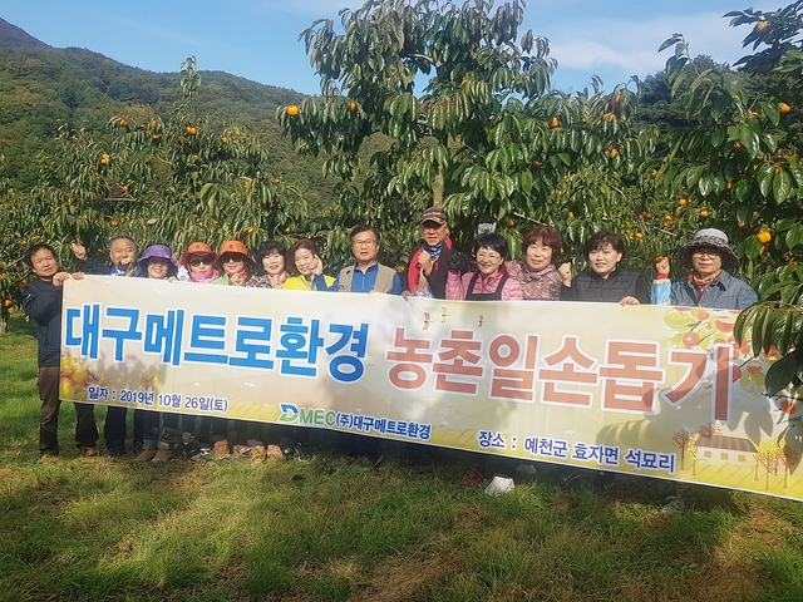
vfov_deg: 53.1
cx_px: 402
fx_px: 603
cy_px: 301
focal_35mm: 26
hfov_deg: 67.3
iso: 40
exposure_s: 1/1952
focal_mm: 4.2
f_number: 1.7
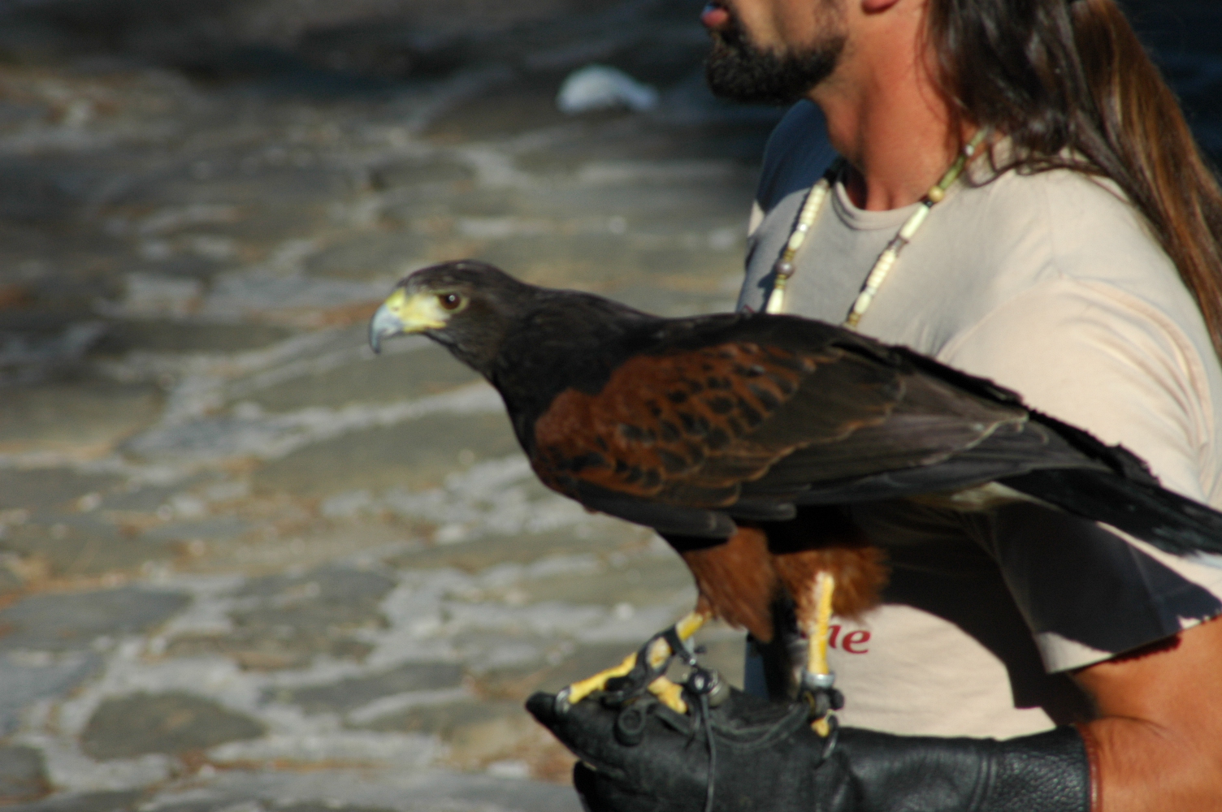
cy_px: 406
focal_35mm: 450
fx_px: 15261
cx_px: 611
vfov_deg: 3.0
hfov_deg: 4.6
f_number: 10
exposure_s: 1/400
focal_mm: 300
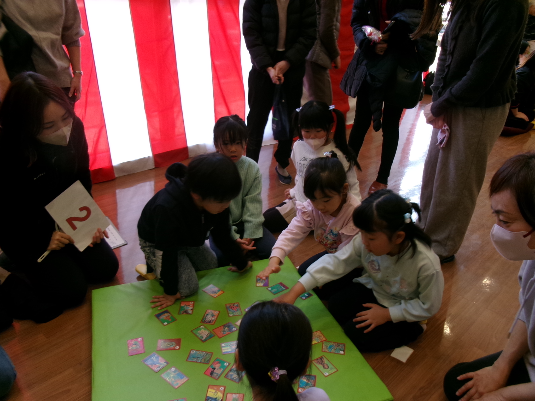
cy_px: 200
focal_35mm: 28
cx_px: 268
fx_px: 433
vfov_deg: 49.7
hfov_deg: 63.4
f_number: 3.9
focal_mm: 5.1
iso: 100
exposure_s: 1/34
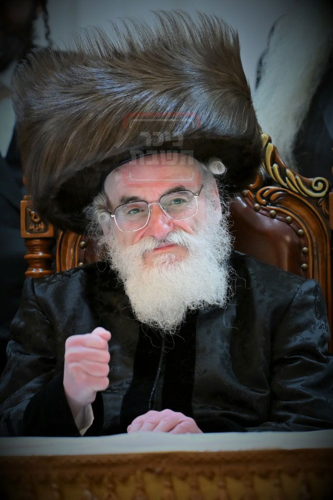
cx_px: 166
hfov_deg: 4.6
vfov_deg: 6.9
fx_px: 4165
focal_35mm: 300
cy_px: 250
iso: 640
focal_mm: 200
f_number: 2.8
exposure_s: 1/200
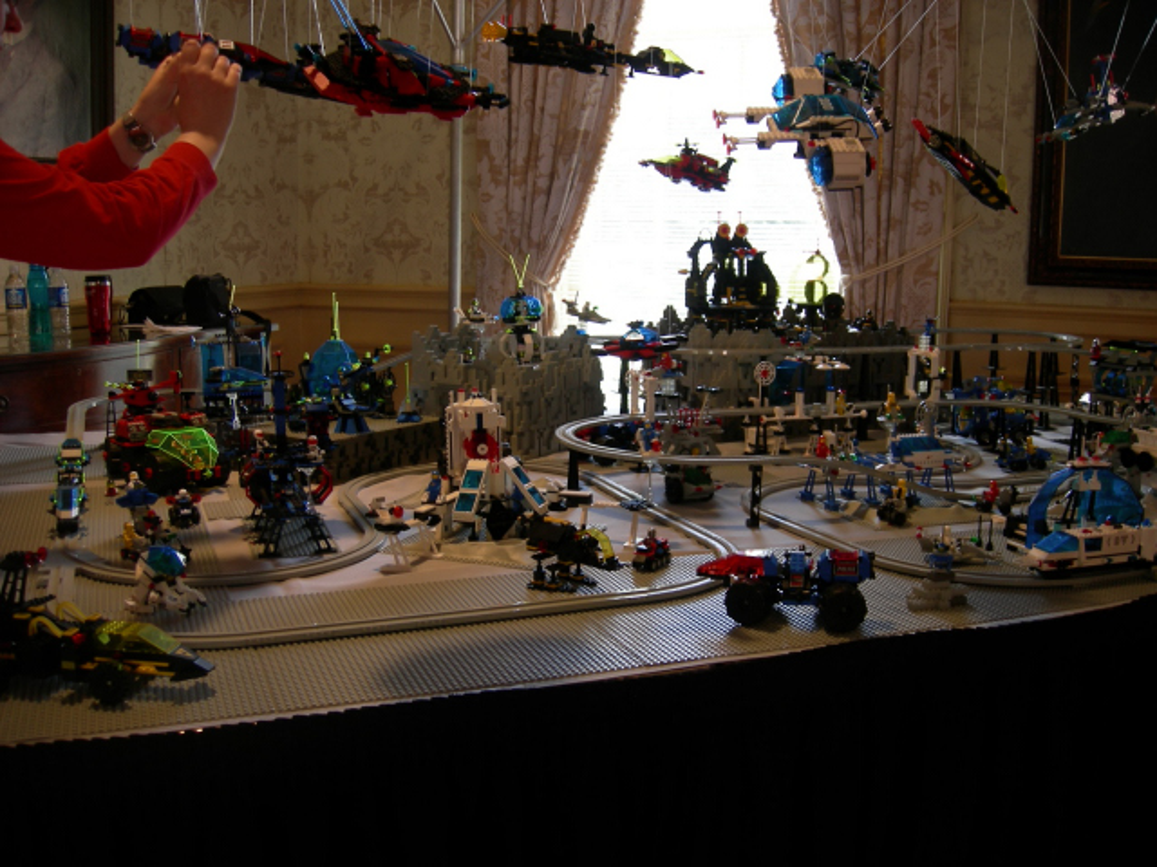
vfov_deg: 39.7
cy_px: 434
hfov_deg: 51.4
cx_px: 578
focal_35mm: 36
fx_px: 1203
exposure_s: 1/15.5
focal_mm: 7.5
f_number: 2.7
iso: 64
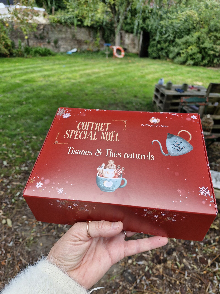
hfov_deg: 58.9
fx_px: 195
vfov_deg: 73.9
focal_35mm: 23
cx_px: 110
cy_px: 147
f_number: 1.8
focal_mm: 5.54
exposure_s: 1/241
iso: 50
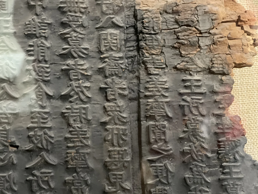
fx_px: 477
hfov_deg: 30.3
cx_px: 129
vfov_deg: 22.9
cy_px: 97
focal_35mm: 64
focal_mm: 7.5
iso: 500
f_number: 2.2
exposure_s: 1/15
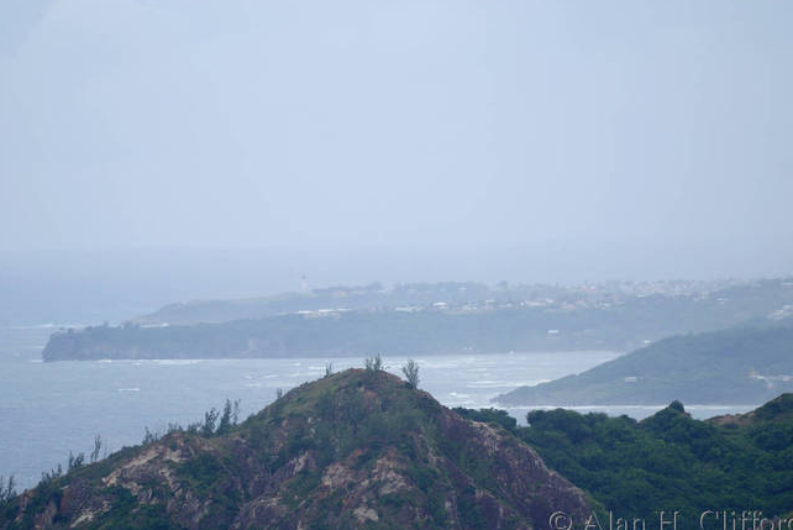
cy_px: 263
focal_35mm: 654
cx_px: 405
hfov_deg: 3.2
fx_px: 14415
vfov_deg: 2.1
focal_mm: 400
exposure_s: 1/320
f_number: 5.6
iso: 100
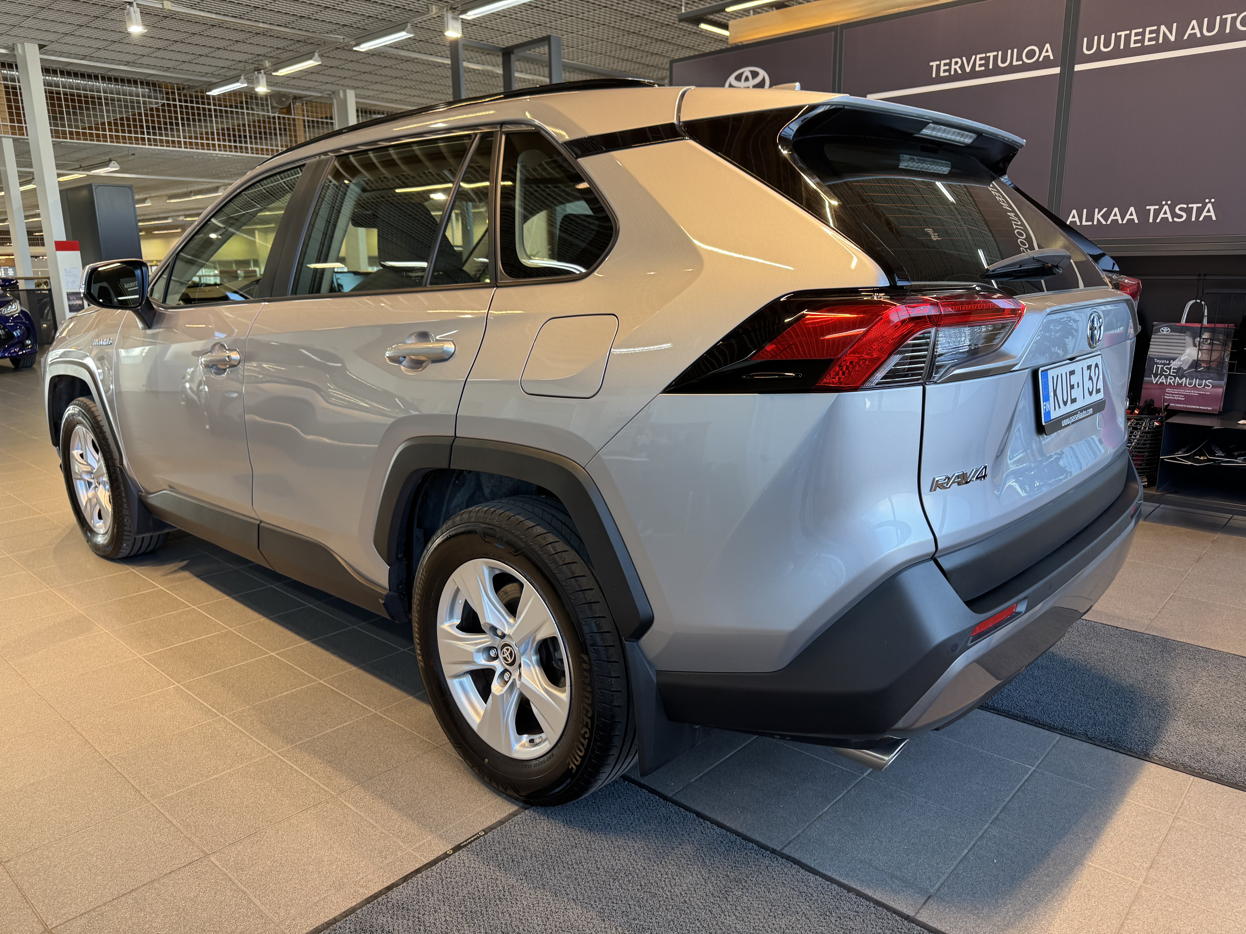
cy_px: 467
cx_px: 623
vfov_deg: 56.8
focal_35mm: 24
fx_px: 864
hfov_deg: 71.6
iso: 100
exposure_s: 1/100
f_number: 1.78
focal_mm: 6.76
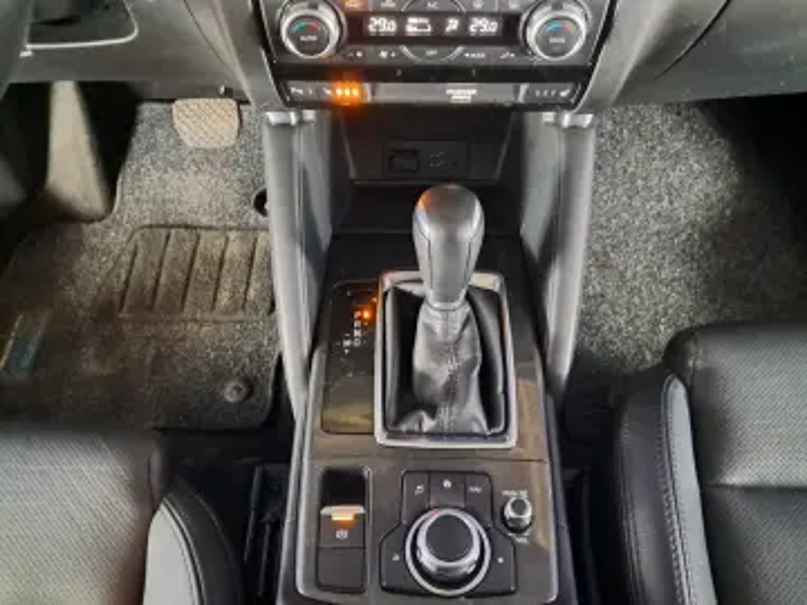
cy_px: 302
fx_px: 629
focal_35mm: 27
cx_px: 404
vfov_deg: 51.4
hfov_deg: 65.3
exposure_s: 1/14
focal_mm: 4
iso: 2000
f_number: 1.8
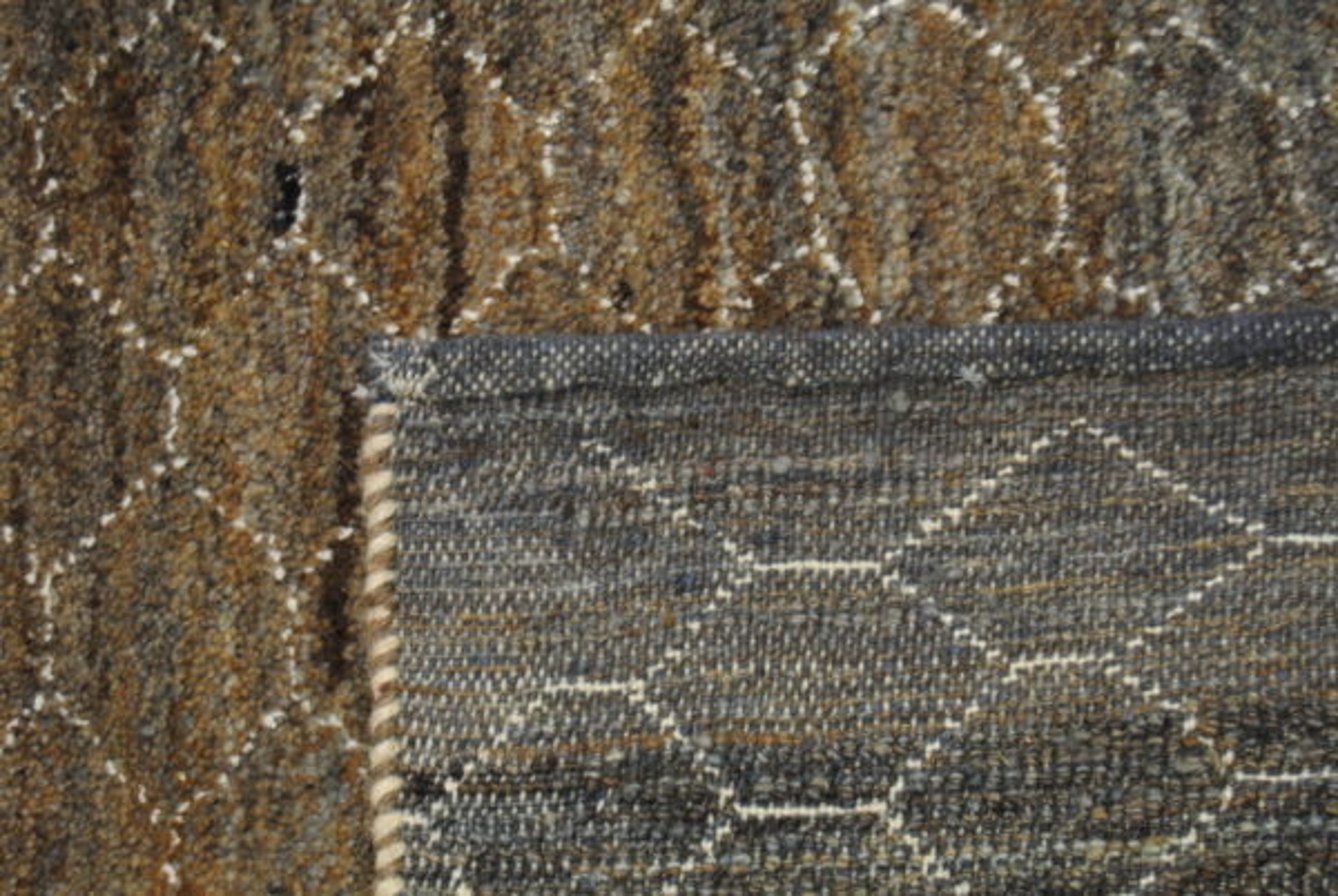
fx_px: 3071
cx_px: 669
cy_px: 448
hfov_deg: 24.6
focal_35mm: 82
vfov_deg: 16.6
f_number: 6.3
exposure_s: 1/50
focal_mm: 55
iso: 400
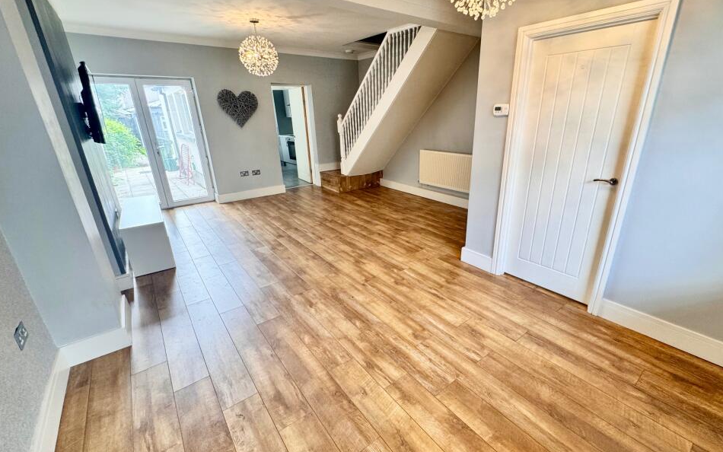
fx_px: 315
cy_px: 228
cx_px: 384
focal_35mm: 16
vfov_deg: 71.3
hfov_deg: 97.7
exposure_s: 1/100
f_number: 2.2
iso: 200
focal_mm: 2.22
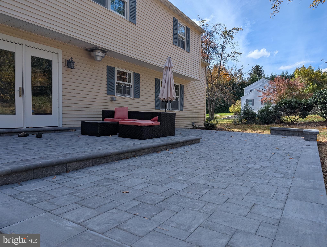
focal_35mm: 24
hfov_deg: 71.5
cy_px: 124
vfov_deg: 56.9
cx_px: 164
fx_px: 227
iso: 19
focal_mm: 6.9
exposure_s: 1/1143
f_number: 1.68
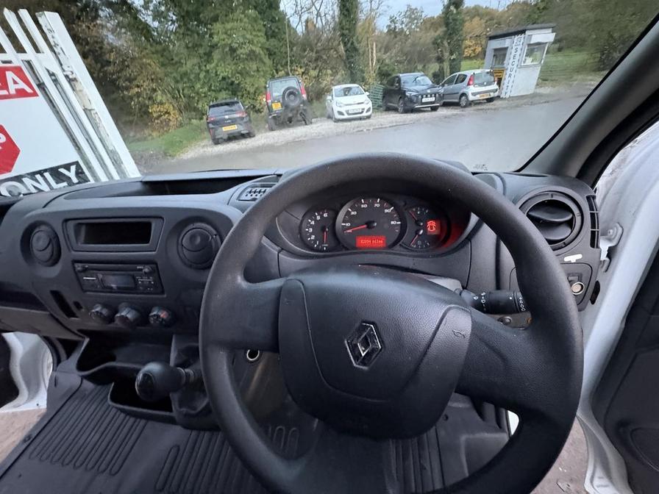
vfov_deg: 85.7
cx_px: 330
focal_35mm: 14
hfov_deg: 102.1
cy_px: 247
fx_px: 267
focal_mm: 2.22
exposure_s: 1/30
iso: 1250
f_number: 2.2
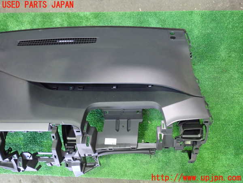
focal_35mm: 30
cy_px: 92
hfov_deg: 60.0
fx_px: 211
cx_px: 122
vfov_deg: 46.8
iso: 800
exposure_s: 1/30
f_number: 2.3
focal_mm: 5.4
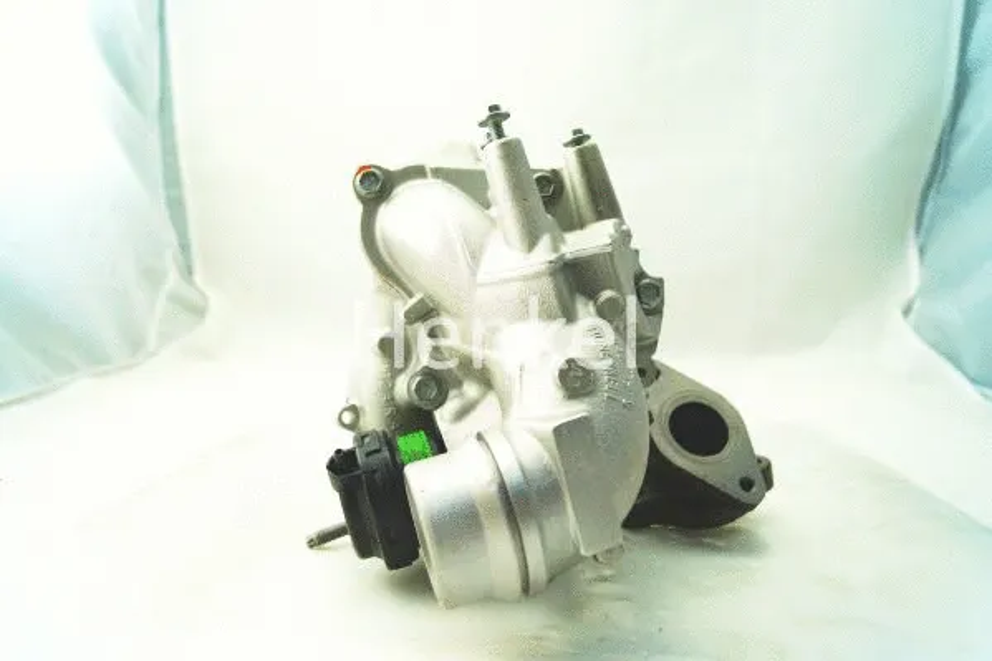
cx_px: 496
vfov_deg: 43.6
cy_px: 330
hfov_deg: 61.9
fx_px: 826
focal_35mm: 30
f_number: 4
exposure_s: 1/160
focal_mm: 20
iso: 160
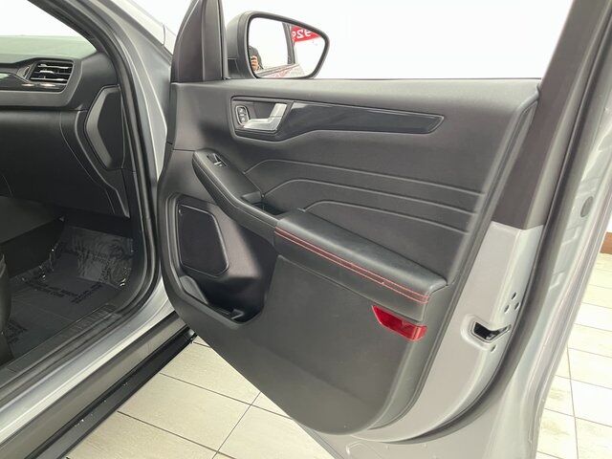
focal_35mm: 26
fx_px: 460
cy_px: 230
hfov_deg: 67.3
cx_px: 306
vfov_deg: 53.1
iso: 800
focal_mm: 5.1
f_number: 1.6
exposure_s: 1/30
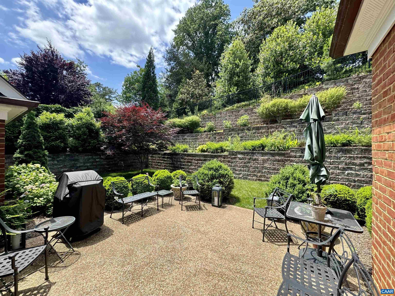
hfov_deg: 102.1
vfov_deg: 85.7
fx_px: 160
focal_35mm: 14
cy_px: 148
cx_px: 198
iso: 40
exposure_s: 1/414
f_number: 2.2
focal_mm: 2.22
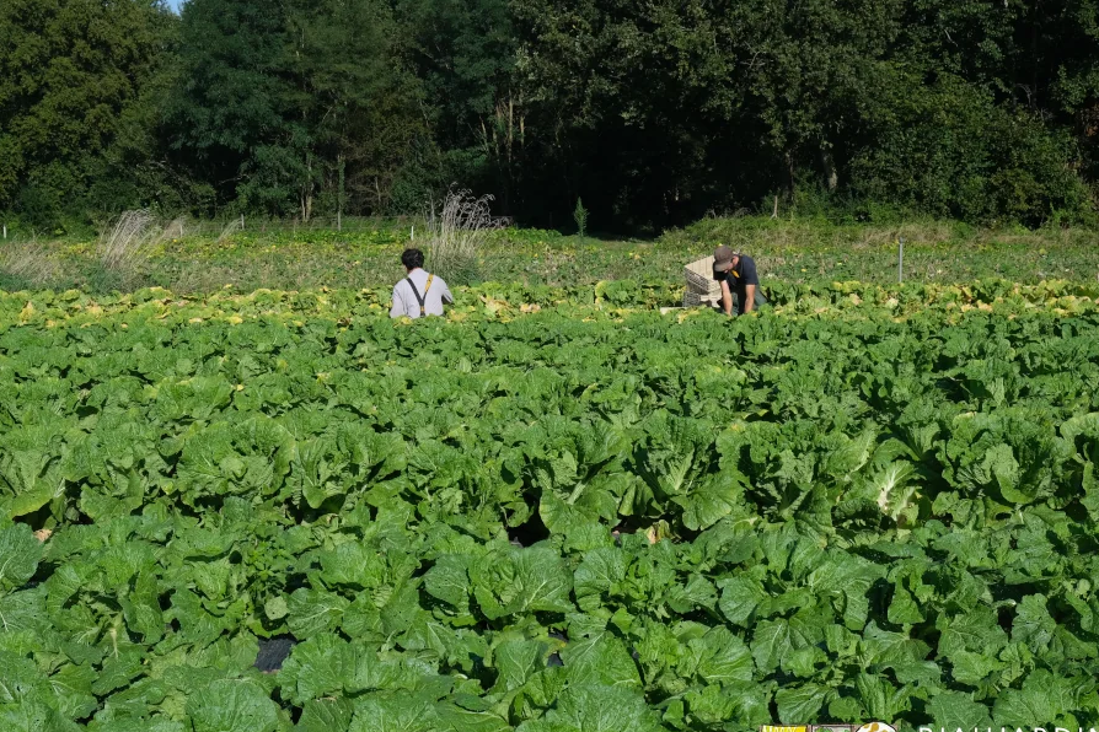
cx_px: 509
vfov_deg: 28.6
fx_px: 1435
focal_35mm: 47
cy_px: 408
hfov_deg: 41.9
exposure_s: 1/320
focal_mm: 27.7
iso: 160
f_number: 8
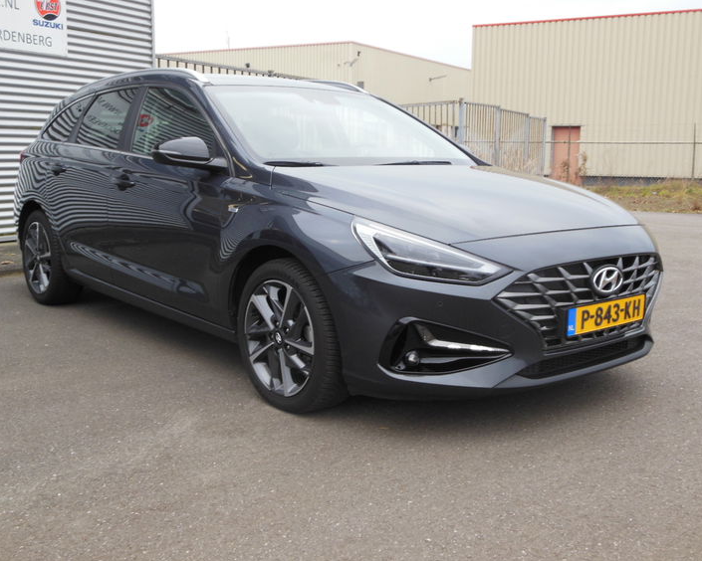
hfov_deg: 45.8
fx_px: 831
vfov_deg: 37.3
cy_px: 282
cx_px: 359
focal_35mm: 40
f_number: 3.6
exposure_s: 1/80
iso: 125
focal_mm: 6.8
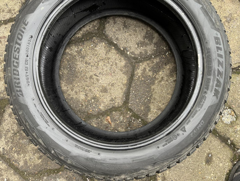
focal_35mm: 24
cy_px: 90
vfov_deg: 56.9
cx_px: 120
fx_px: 166
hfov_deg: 71.6
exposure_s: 1/112
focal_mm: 6.86
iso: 200
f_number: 1.78
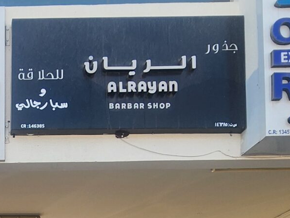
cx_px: -21
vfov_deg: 21.7
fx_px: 469
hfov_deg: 31.0
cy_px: 329
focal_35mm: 56
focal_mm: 2.2
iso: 50
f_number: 2.2
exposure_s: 1/415
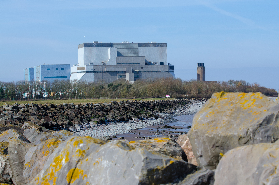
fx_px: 812
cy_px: 92
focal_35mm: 105
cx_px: 140
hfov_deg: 19.5
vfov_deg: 13.0
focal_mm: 70
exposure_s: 1/320
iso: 160
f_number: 10
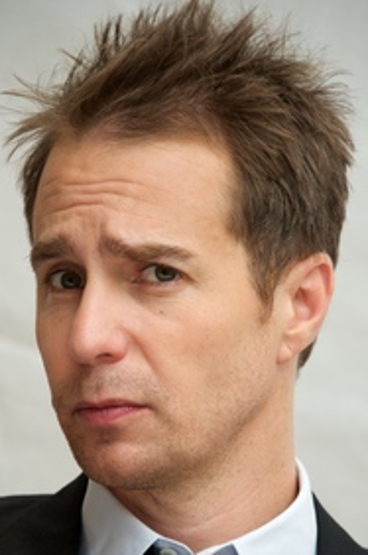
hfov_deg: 3.2
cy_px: 356
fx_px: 6556
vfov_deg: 4.8
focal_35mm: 426
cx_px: 169
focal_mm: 300
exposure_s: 1/60
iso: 640
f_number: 5.6
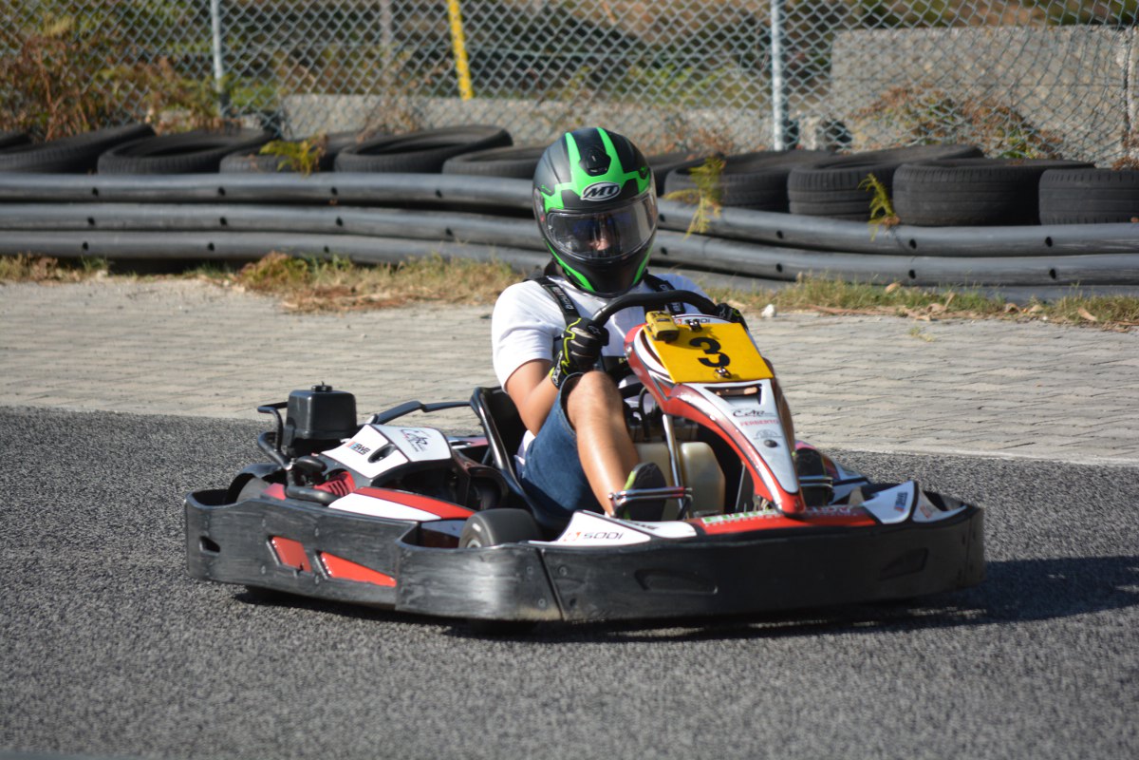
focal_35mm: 248
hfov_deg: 8.3
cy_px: 380
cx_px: 570
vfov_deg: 5.6
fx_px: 7830
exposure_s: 1/1250
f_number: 5.6
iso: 400
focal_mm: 165
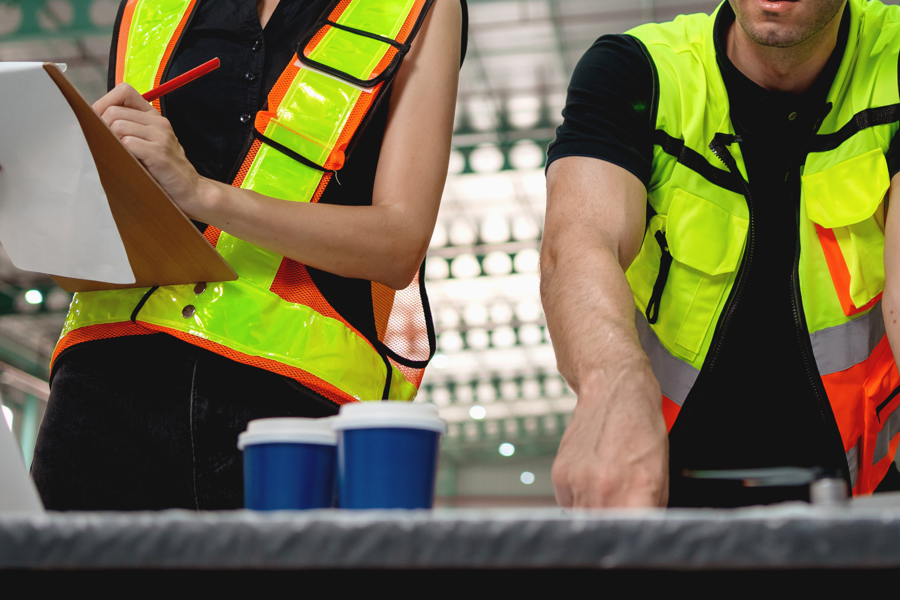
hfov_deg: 30.5
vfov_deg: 20.9
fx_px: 1600
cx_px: 746
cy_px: 76
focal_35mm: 64
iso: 400
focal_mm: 35
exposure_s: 1/200
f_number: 2.5
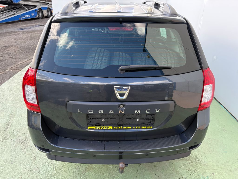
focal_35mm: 26
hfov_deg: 67.3
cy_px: 90
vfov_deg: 53.1
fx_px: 179
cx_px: 119
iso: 64
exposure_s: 1/430
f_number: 1.6
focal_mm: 5.96
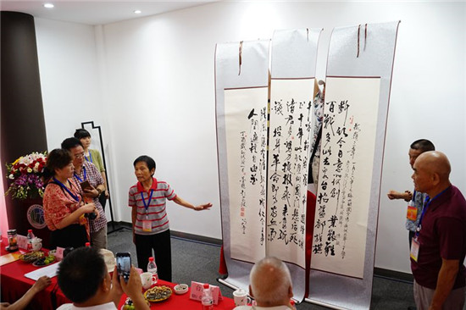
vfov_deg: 42.3
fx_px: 401
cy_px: 155
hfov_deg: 60.3
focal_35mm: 31
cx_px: 233
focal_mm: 31
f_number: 4
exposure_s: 1/30
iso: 1000
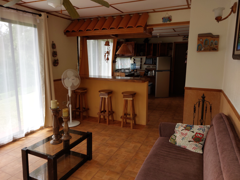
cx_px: 120
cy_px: 90
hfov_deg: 71.6
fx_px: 166
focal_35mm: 24
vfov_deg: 56.8
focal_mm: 5.23
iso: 32
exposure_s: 1/120
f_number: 1.8
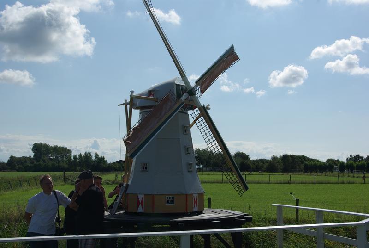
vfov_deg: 27.3
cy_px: 124
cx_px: 184
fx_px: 508
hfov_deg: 39.9
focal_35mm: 50
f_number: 8
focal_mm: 33
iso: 100
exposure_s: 1/350
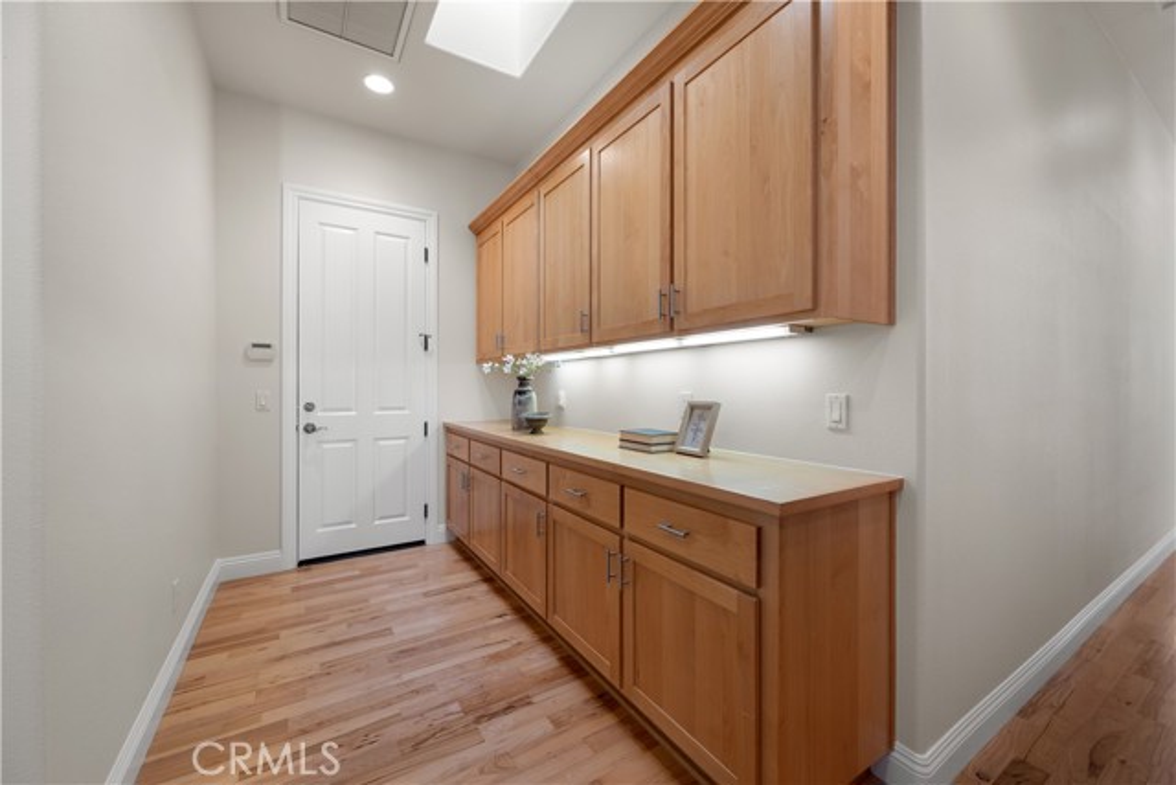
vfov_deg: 81.2
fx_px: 457
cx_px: 588
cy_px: 392
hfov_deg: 104.2
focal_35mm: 14
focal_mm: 14
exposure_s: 1/4
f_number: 8
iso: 100
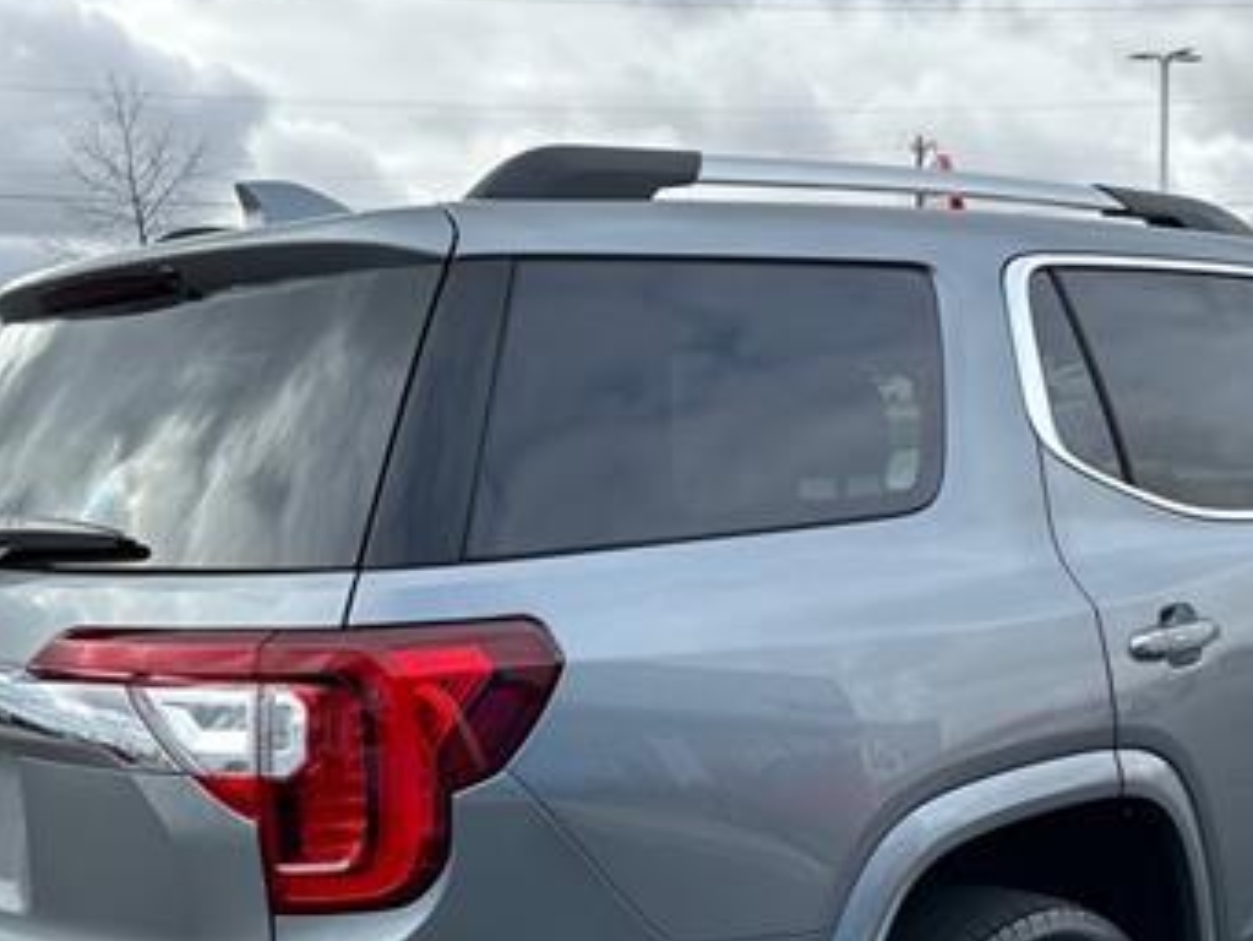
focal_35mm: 45
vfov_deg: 31.3
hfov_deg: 41.8
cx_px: 761
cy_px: 768
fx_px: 1629
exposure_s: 1/1393
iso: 80
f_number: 1.78
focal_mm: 6.86
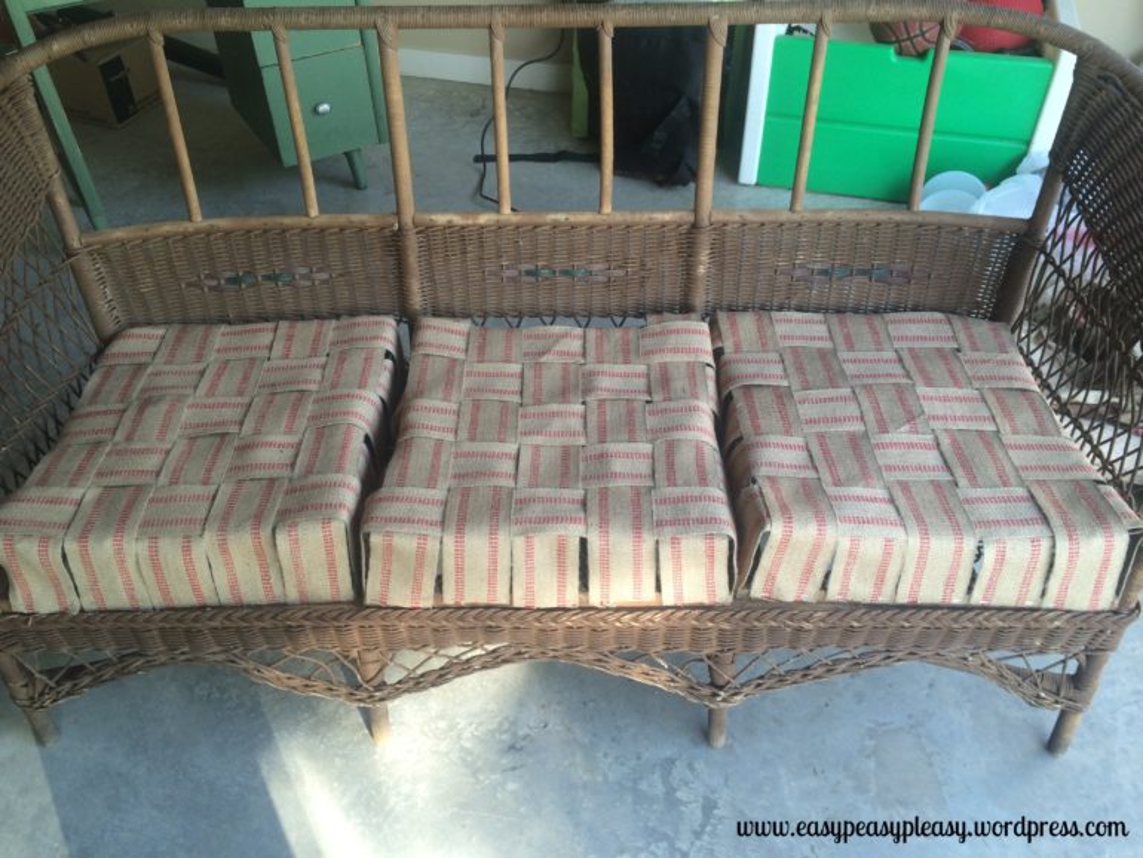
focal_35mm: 30
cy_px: 429
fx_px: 991
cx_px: 572
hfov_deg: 59.9
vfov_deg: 46.8
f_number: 2.2
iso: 50
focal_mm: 4.12
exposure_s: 1/60
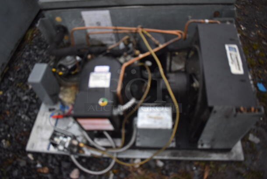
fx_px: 200
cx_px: 134
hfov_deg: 67.3
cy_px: 90
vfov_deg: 48.0
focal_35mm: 27
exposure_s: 1/200
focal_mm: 18
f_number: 3.5
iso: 800
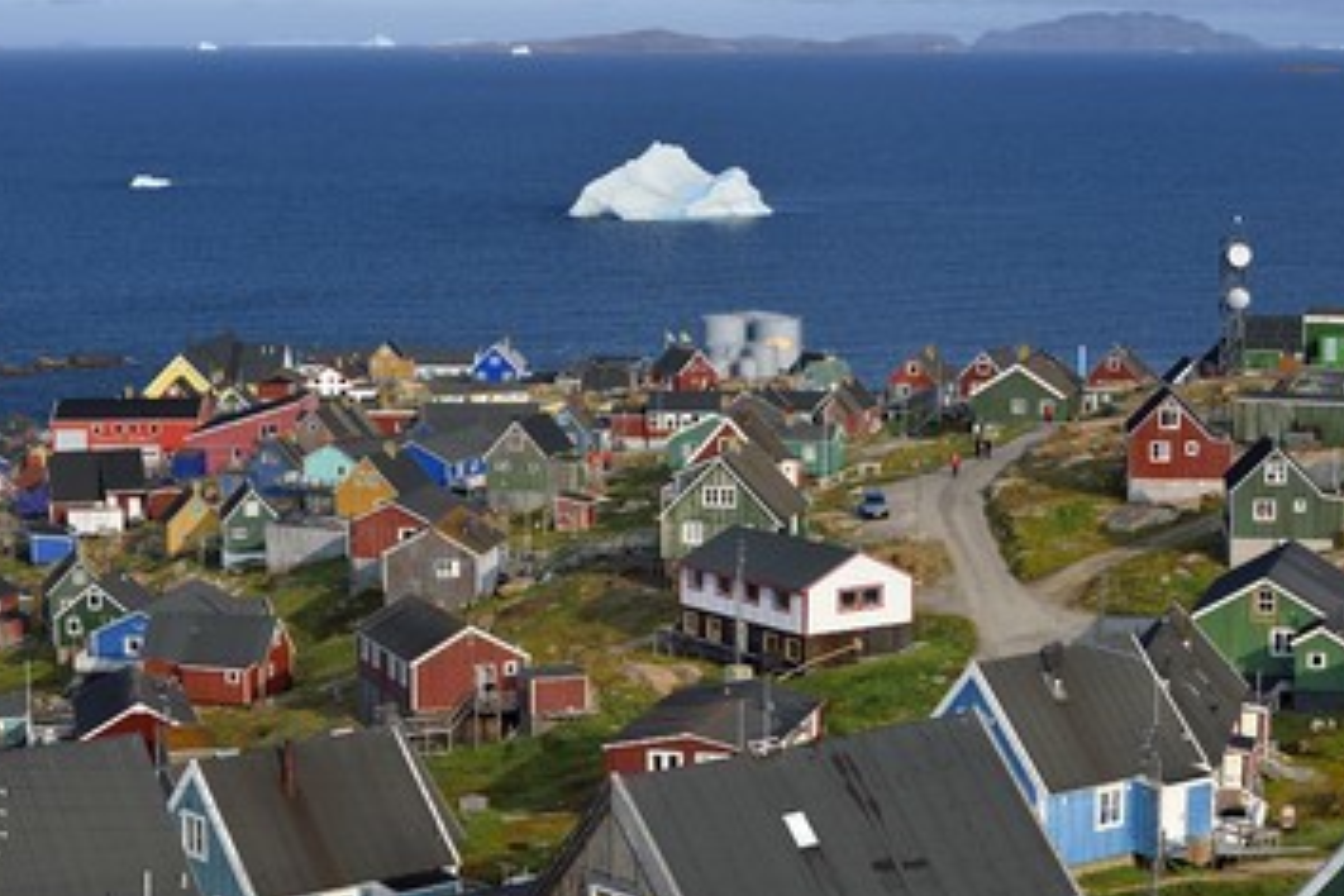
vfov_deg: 16.5
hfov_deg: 24.5
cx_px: 680
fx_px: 3098
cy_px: 452
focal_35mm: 83
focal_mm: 70
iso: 200
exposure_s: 1/250
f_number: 11
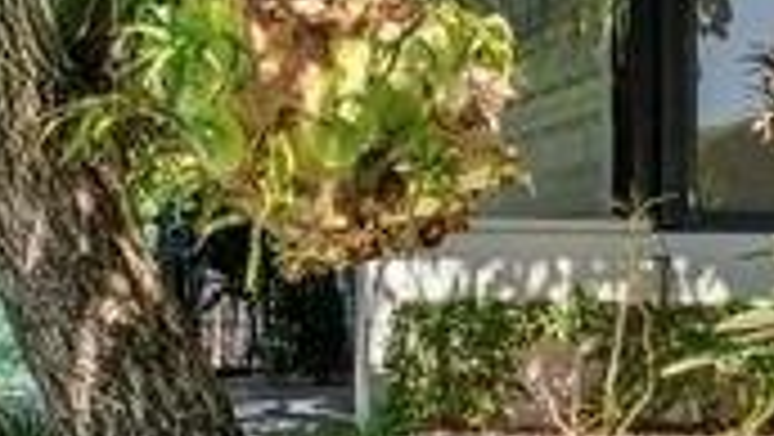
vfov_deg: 10.3
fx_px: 2384
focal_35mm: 116
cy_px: -72
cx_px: 1370
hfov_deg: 15.8
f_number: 9
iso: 250
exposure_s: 1/250
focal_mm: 21.2
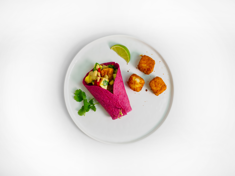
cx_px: 118
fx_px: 258
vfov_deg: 37.7
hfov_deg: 49.0
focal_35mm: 38
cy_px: 88
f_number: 8
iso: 200
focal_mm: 19
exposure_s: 1/10
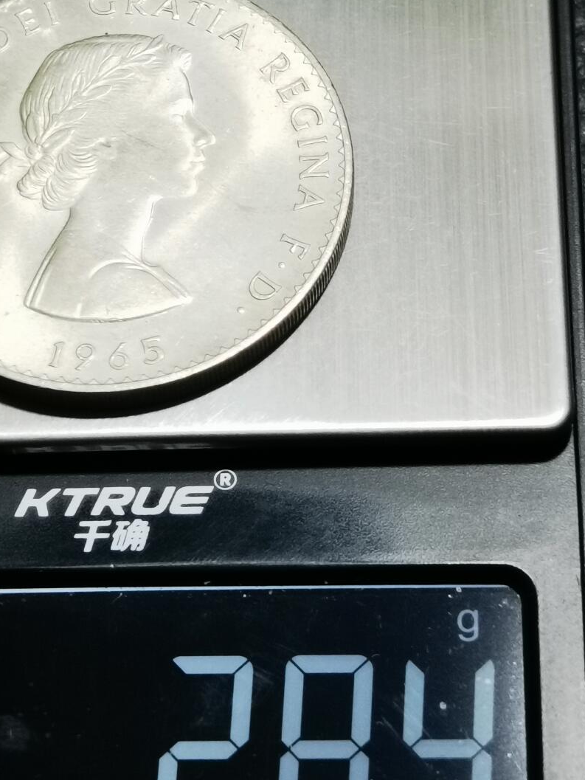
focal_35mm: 109
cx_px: 183
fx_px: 2456
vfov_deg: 18.0
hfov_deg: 13.6
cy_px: 234
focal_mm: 6.67
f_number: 1.9
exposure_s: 1/100
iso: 125
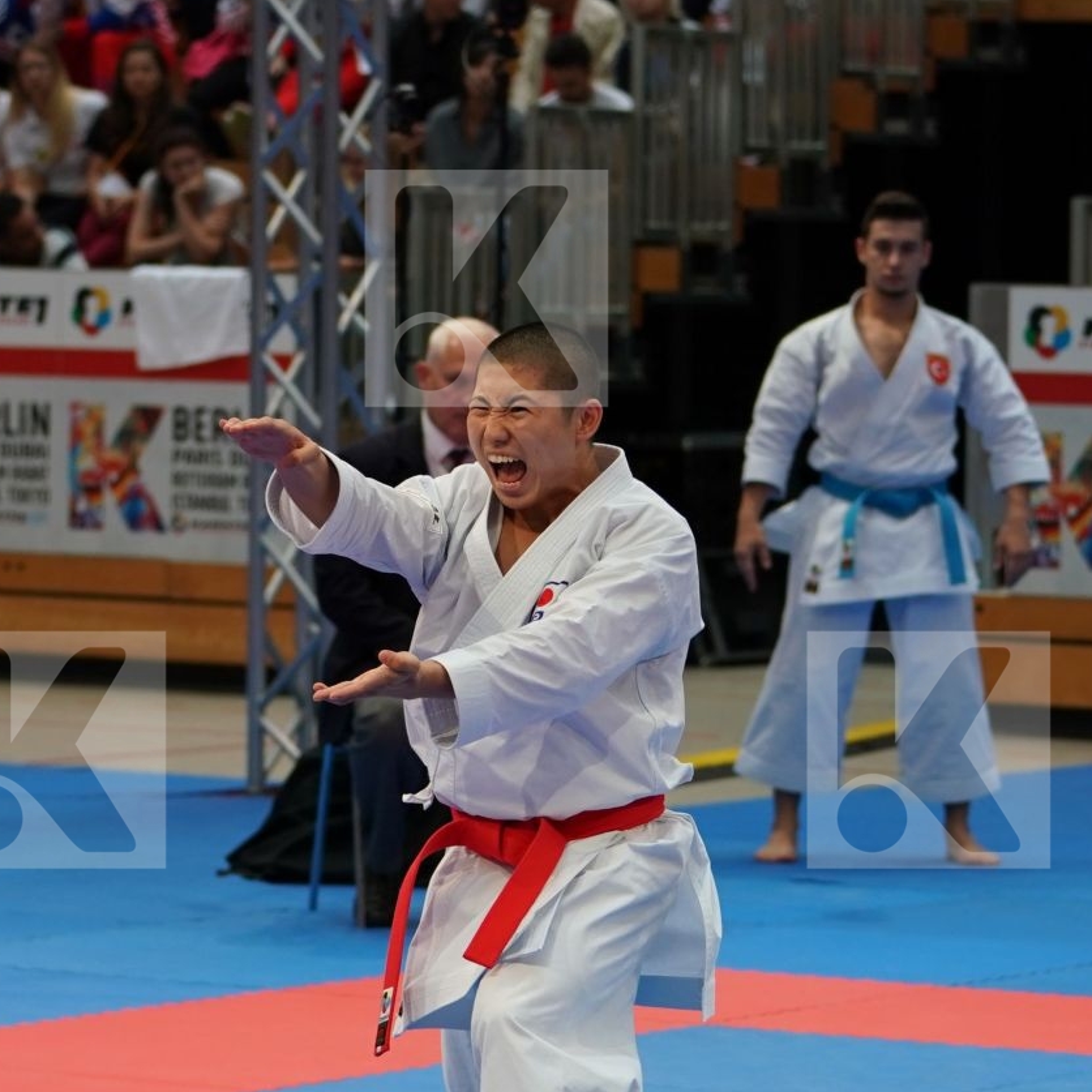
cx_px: 487
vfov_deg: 9.1
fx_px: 6853
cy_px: 750
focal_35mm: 192
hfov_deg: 9.1
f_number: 2.8
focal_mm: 70
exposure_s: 1/400
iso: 500
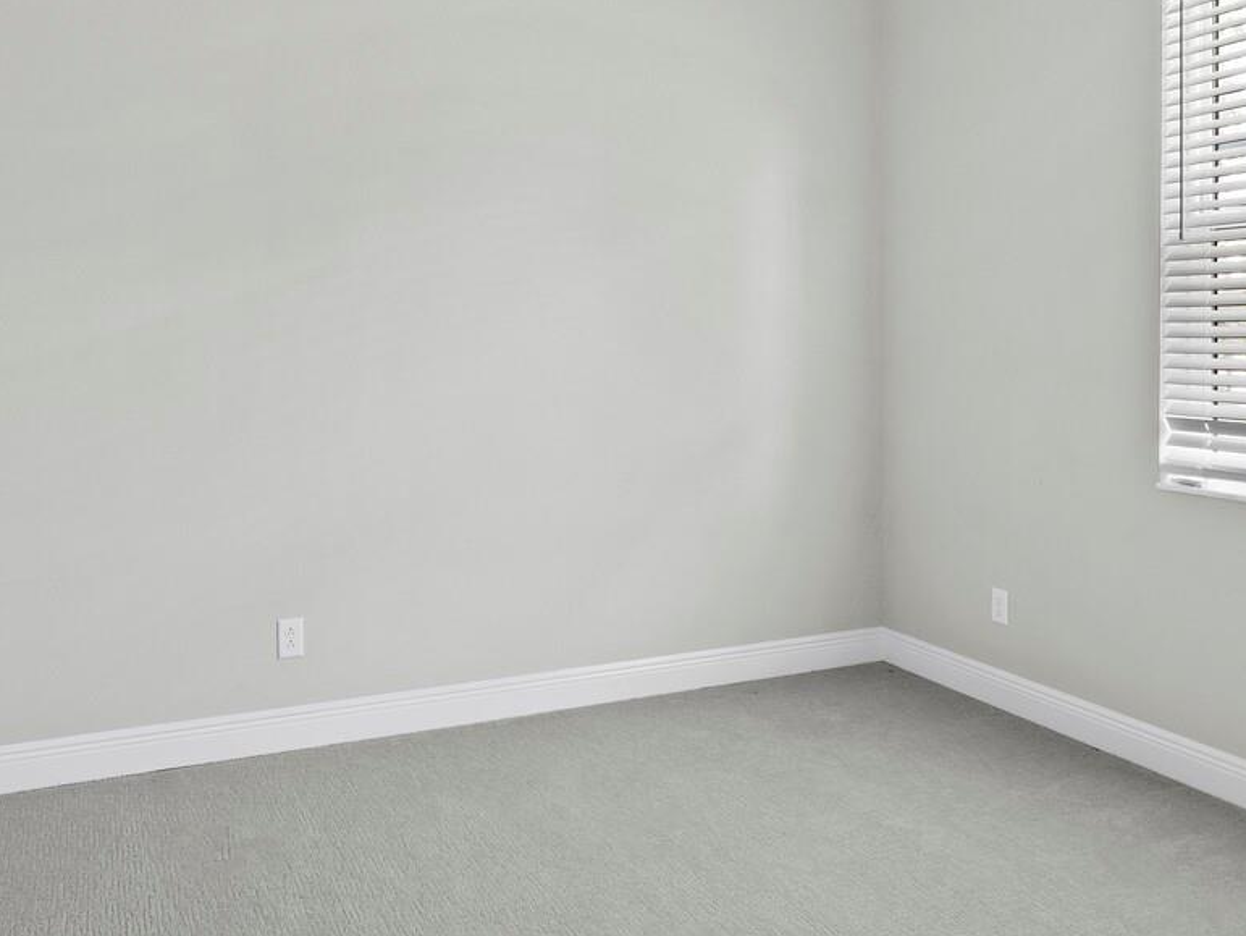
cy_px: 317
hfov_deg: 61.6
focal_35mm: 29
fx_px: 1044
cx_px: 590
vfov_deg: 47.5
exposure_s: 2.5
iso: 320
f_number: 10
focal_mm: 7
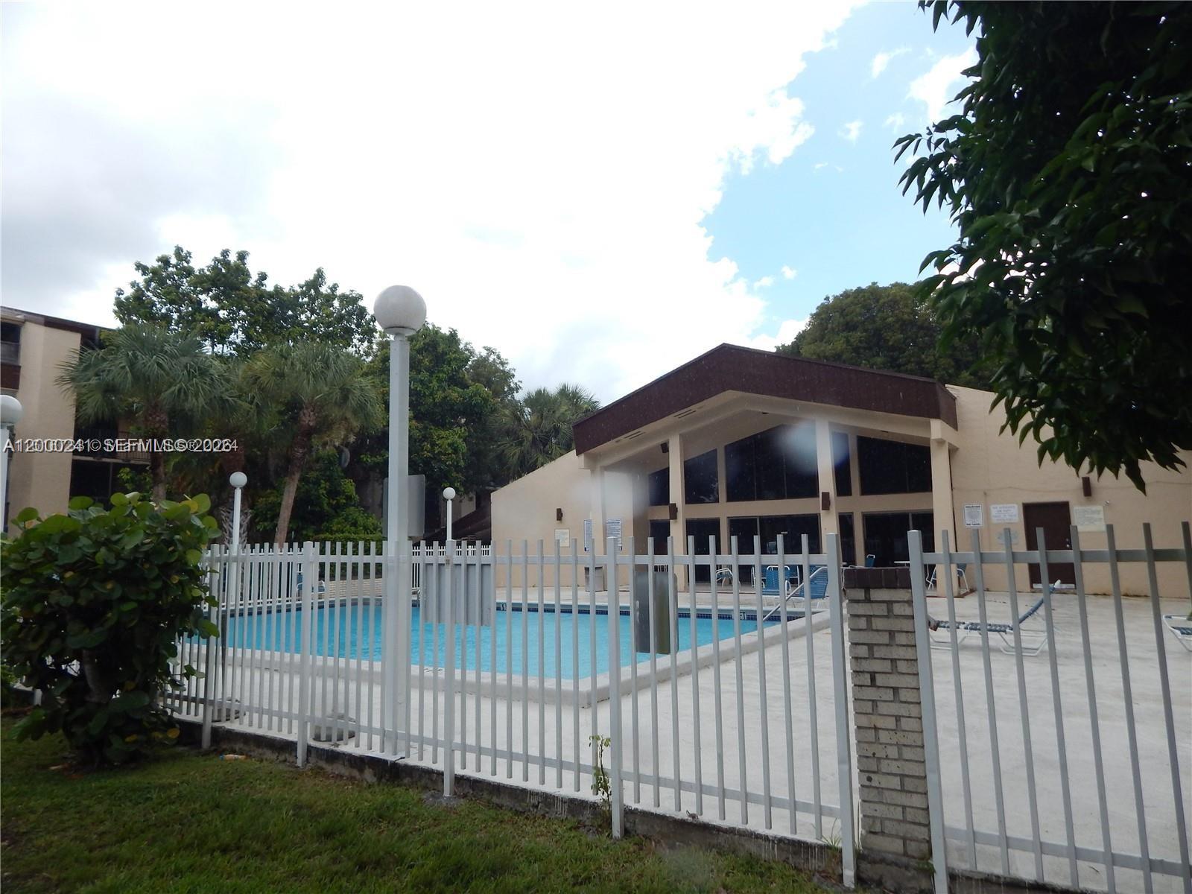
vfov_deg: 61.1
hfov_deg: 76.4
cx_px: 596
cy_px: 447
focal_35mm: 22
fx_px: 758
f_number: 3
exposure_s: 1/1250
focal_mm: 4
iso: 125
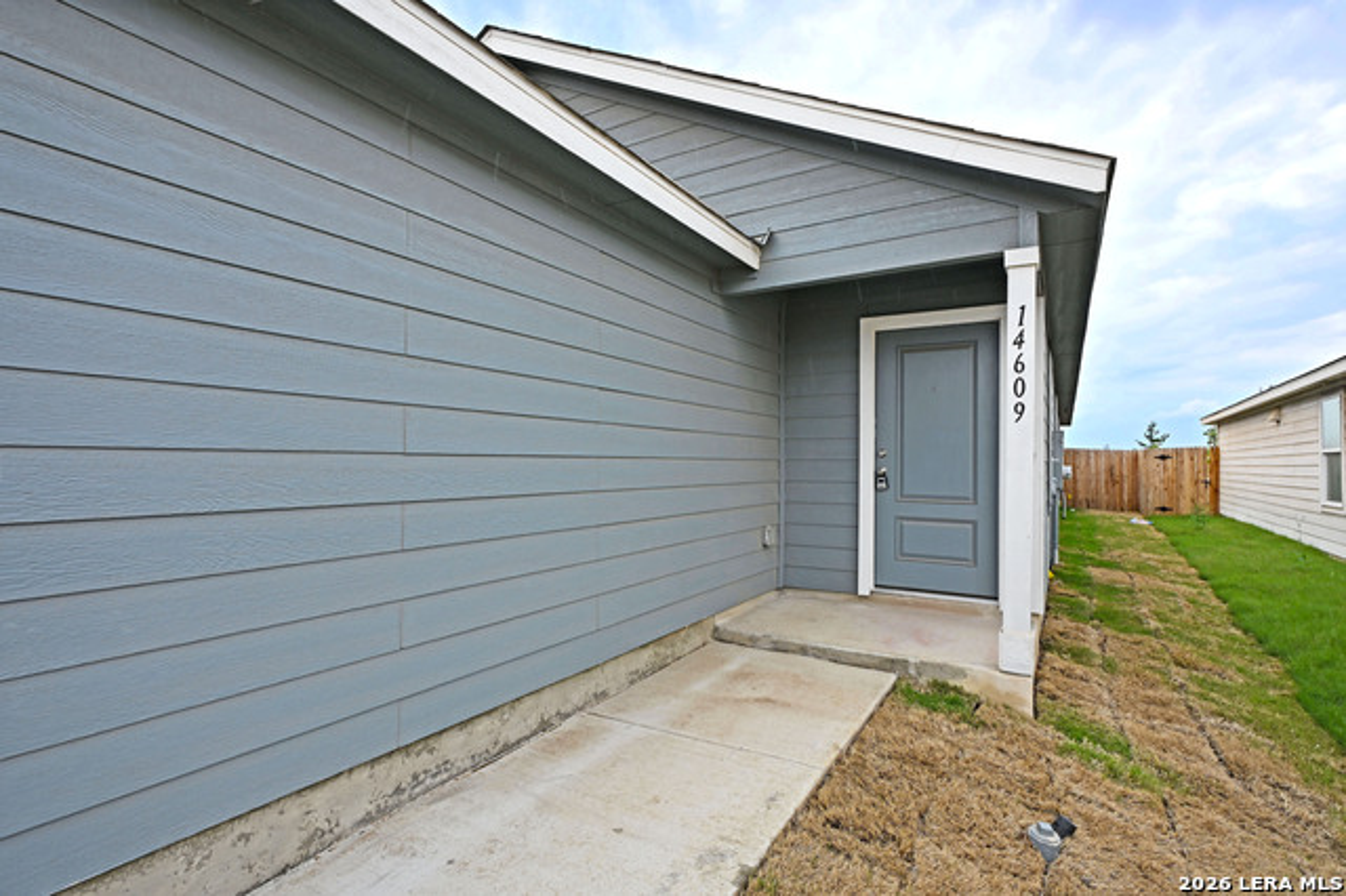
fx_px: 673
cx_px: 673
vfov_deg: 67.3
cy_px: 448
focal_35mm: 18
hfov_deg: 90.0
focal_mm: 12
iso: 64
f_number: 5.6
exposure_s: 1/125
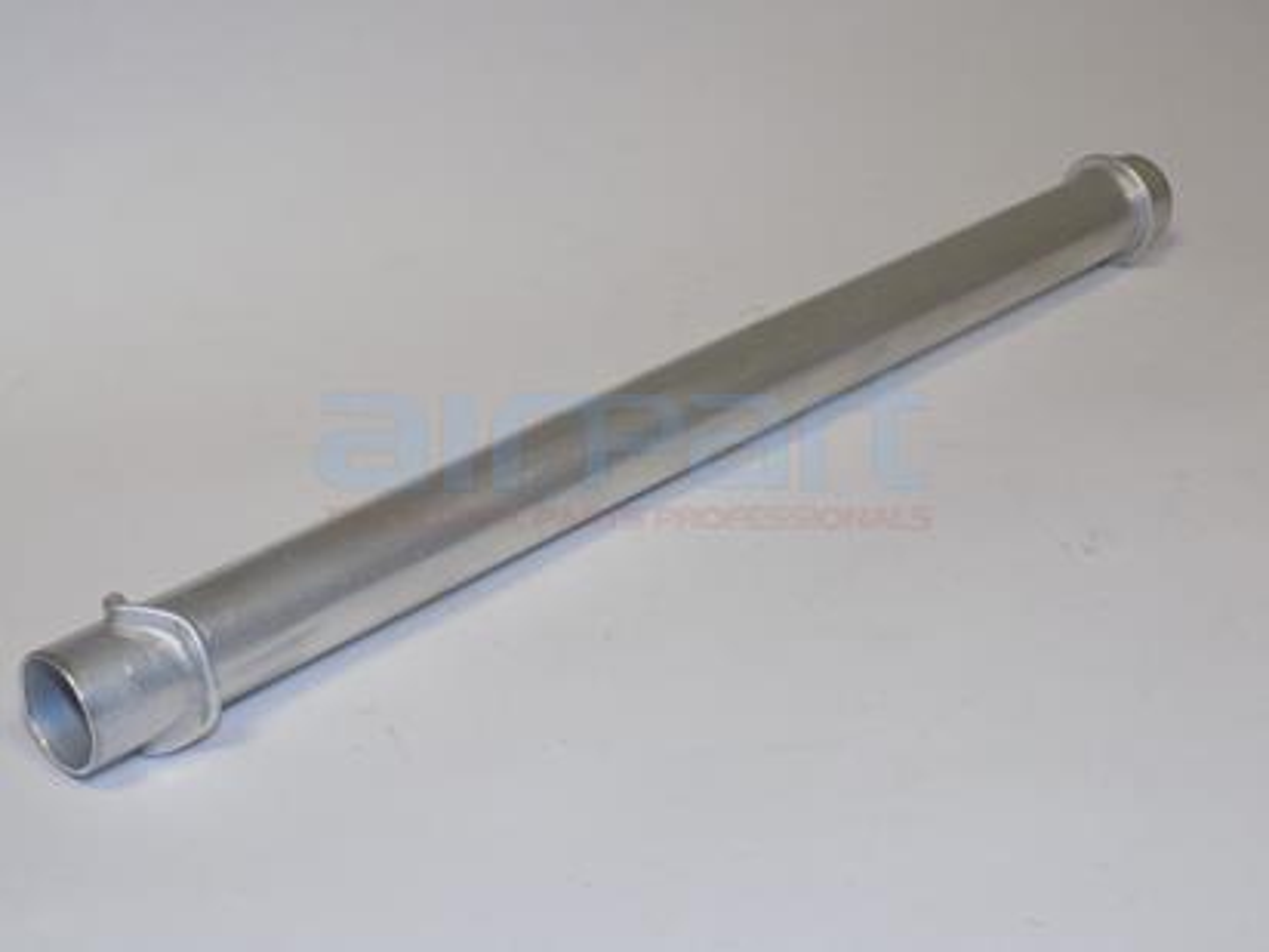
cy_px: 476
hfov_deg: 32.7
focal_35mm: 59
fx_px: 2163
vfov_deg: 24.8
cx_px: 634
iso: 280
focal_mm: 10.5
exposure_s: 1/30
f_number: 4
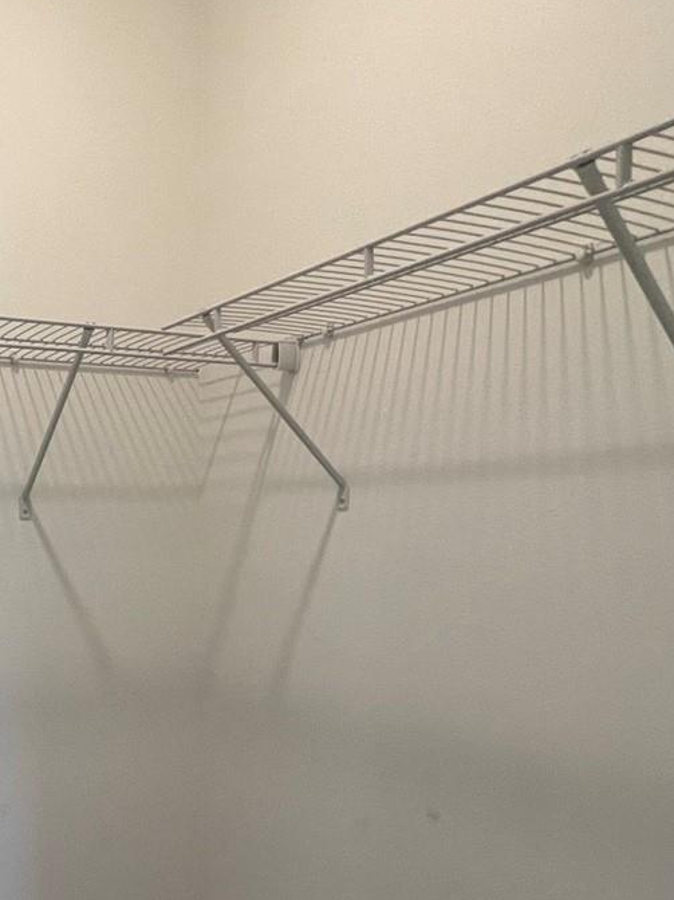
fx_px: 805
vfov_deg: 56.0
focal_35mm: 31
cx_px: 43
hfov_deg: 41.1
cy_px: 657
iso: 100
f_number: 1.8
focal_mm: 1.57
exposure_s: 1/120
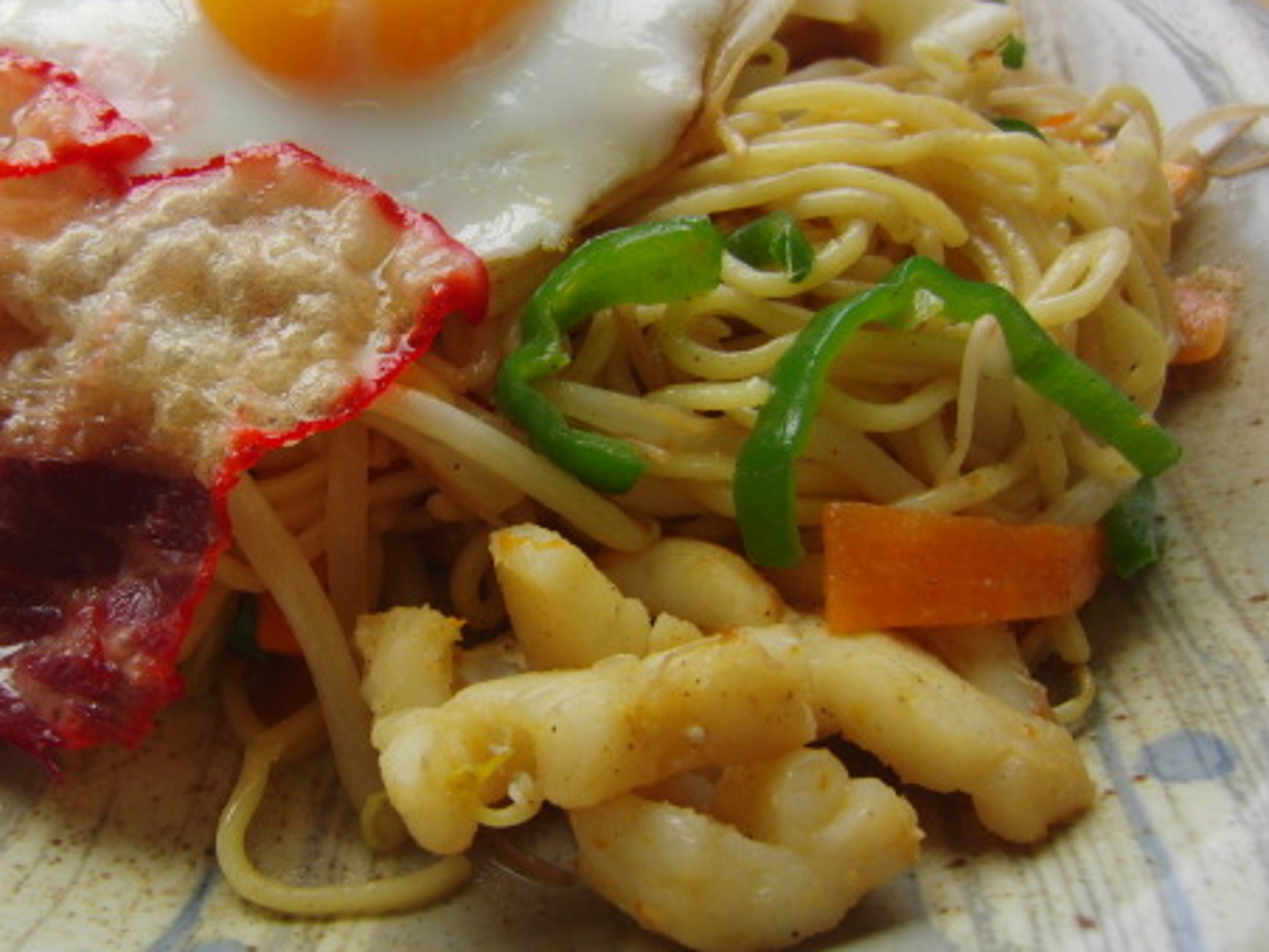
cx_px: 399
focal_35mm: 34
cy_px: 435
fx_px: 1246
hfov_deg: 52.7
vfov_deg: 41.8
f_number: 3.2
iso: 100
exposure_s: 1/200
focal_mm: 4.3
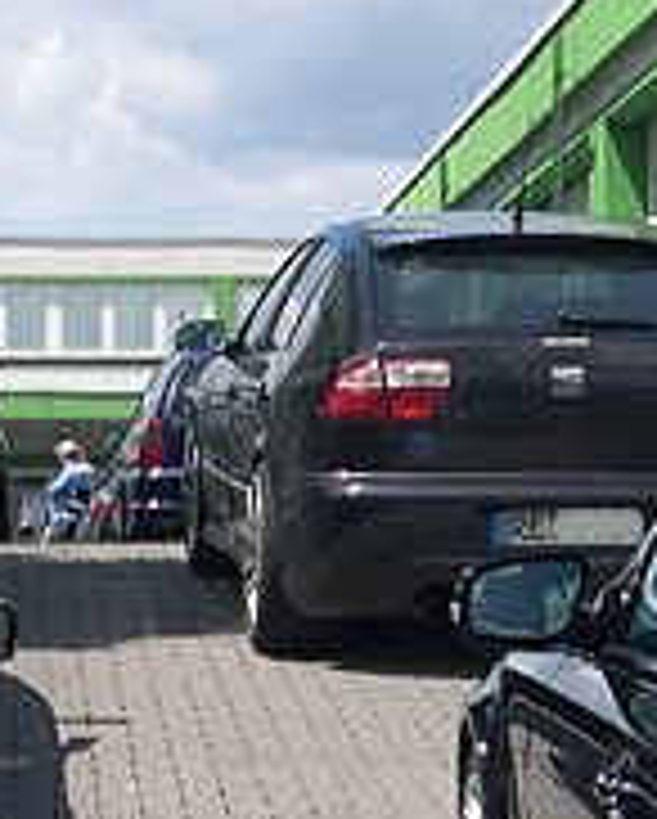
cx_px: 306
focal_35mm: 163
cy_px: 544
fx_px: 3955
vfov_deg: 11.8
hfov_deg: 9.5
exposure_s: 1/186
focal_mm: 8
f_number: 7.6
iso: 100
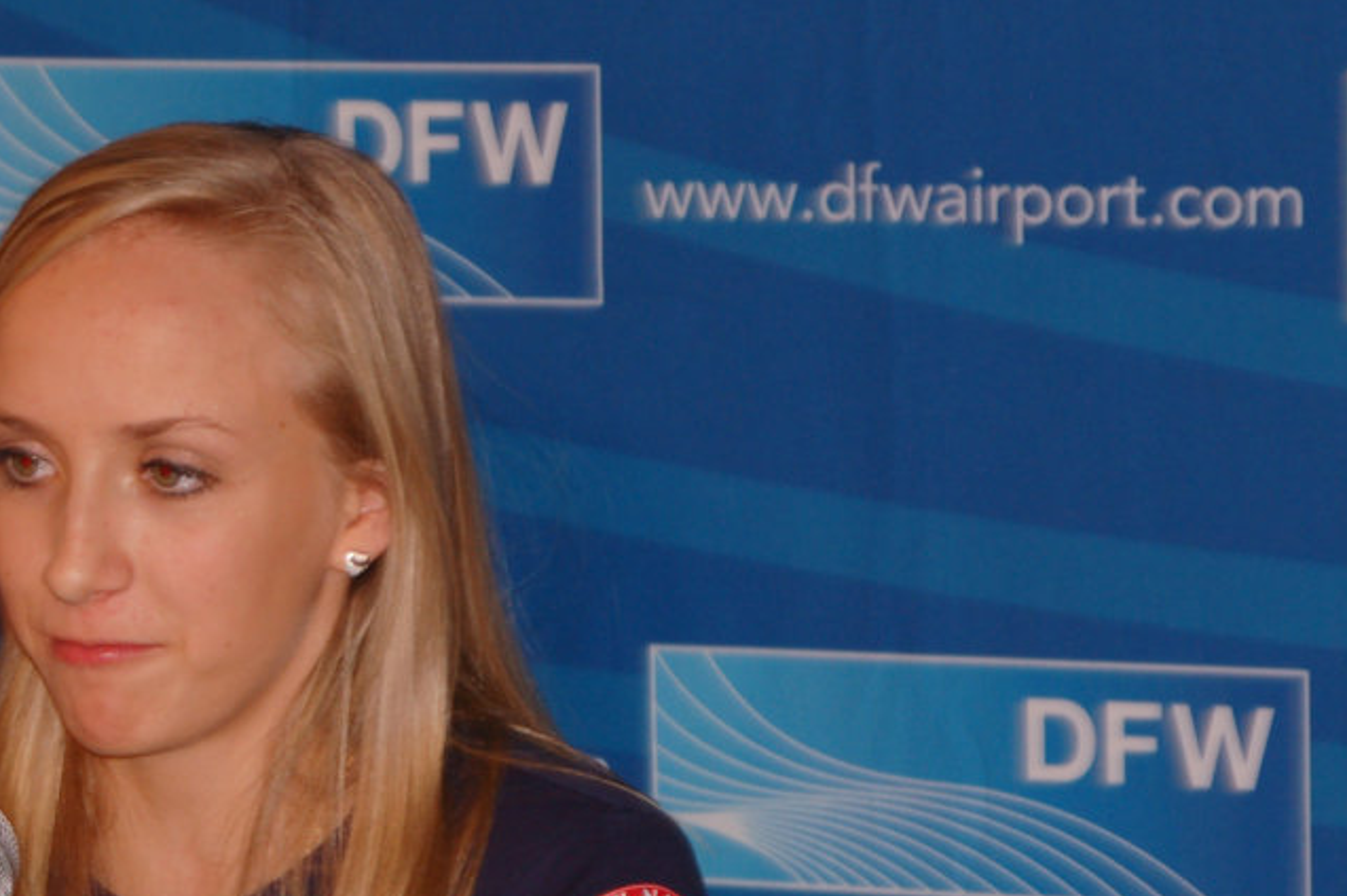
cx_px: 404
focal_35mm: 256
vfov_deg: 5.4
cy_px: 694
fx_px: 9573
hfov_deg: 8.0
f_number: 5.3
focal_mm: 85
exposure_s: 1/60
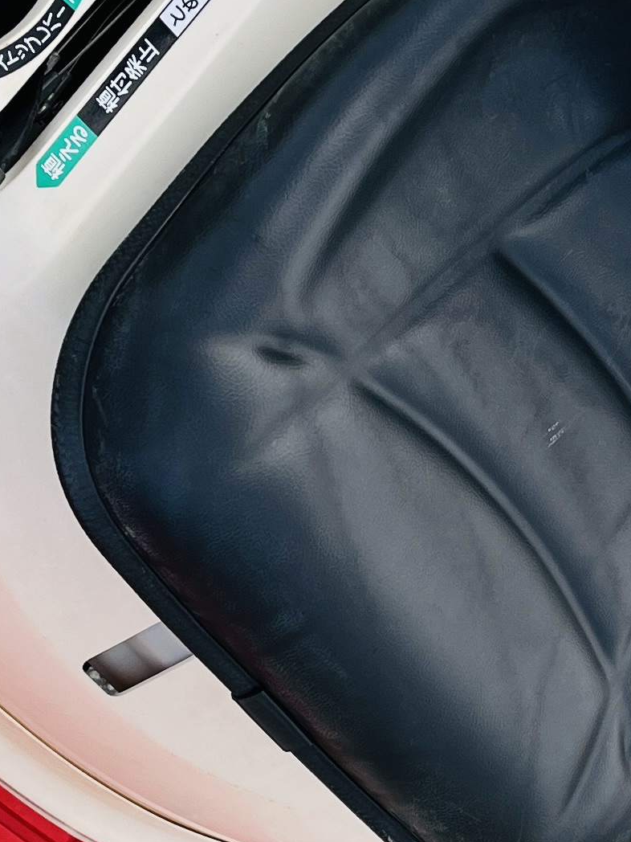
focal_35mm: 100
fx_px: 2430
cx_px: 412
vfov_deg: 19.6
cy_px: 498
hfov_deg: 14.8
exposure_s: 1/649
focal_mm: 5.1
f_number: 1.6
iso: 50
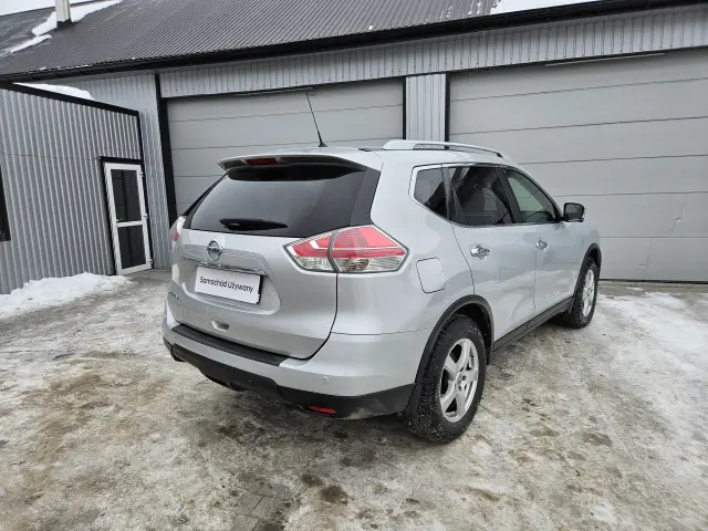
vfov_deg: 58.9
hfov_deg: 73.9
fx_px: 470
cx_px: 354
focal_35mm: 23
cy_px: 266
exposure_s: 1/352
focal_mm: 5.4
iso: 25
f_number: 1.8
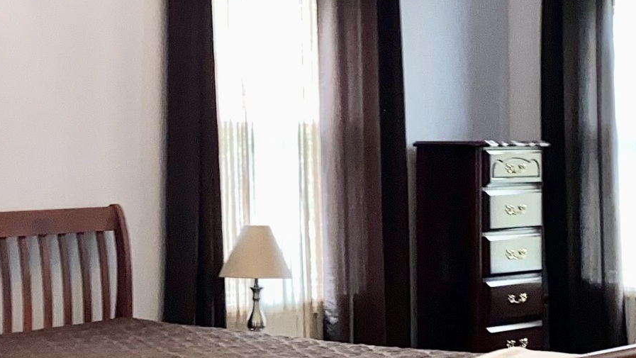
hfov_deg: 21.9
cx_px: 196
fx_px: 1636
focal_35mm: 97
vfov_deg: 12.5
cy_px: 132
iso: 100
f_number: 1.8
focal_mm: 4.25
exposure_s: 1/4
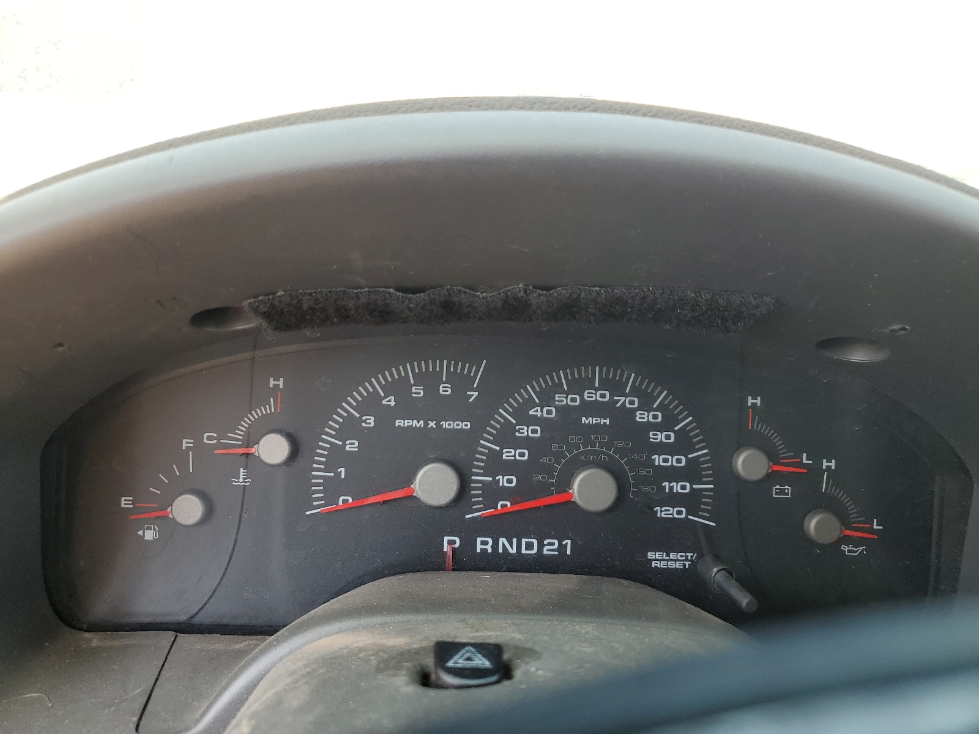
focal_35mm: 26
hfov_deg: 67.3
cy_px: 367
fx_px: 735
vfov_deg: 53.1
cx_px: 490
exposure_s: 1/152
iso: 50
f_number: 1.5
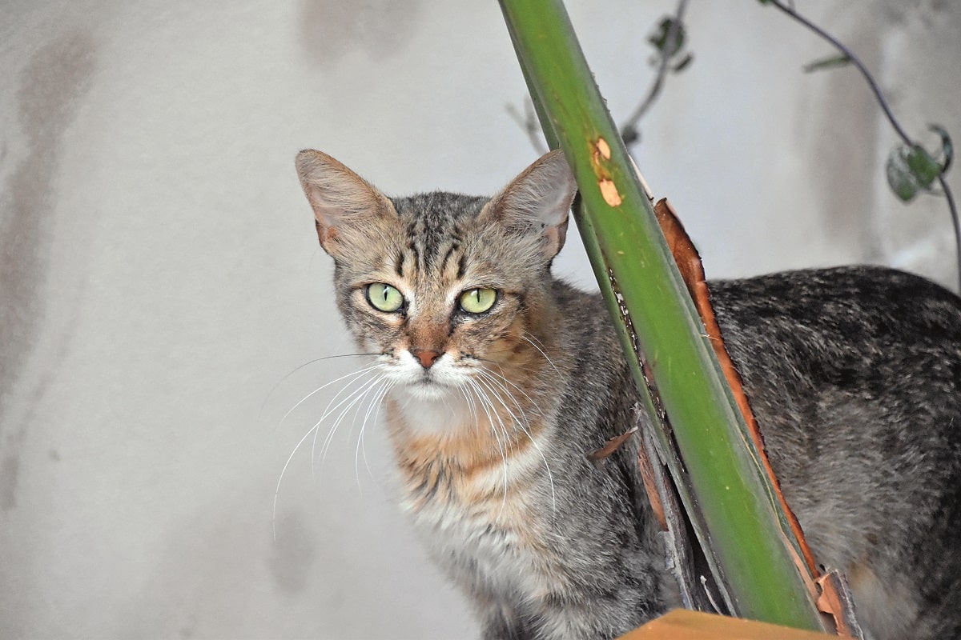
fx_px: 6406
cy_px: 320
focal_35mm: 240
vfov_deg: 5.7
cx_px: 480
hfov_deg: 8.6
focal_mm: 160
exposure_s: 1/500
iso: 5600
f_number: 6
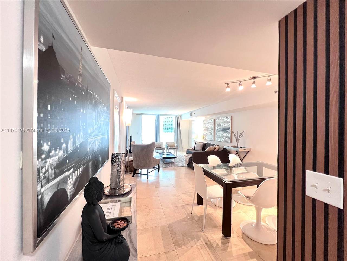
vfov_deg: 89.9
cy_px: 130
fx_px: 130
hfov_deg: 106.2
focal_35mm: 13
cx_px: 174
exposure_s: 1/60
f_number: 1.8
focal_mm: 1.57
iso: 400
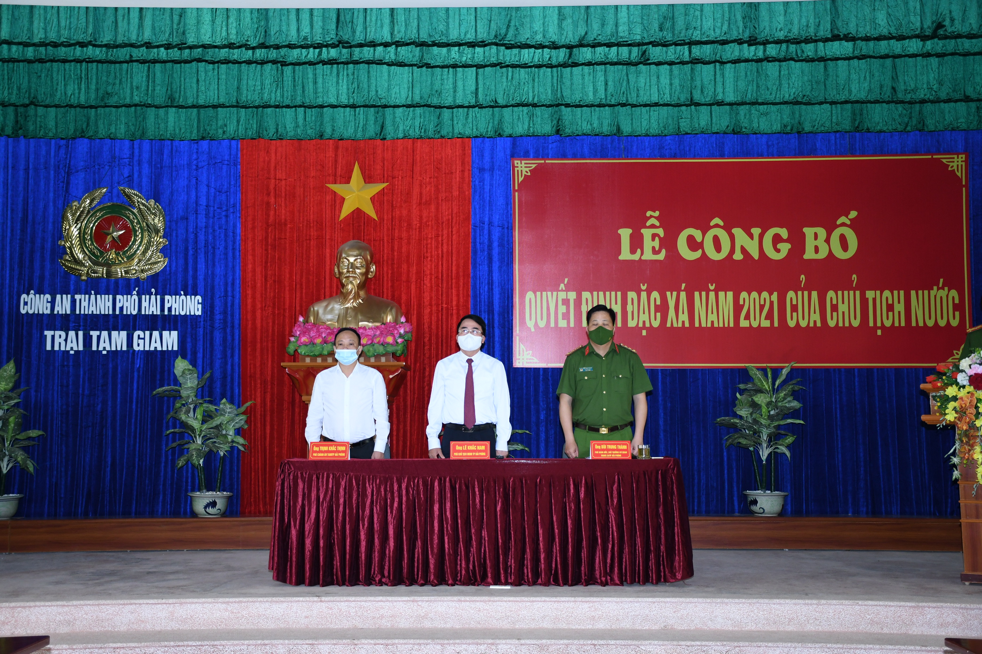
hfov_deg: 41.1
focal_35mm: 48
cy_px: 327
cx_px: 491
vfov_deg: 28.1
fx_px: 1309
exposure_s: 1/200
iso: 1000
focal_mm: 32
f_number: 4
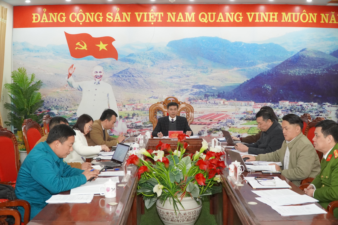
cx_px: 169
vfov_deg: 31.9
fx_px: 394
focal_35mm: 42
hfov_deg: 46.4
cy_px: 112
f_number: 4
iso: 3200
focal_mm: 28
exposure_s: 1/160
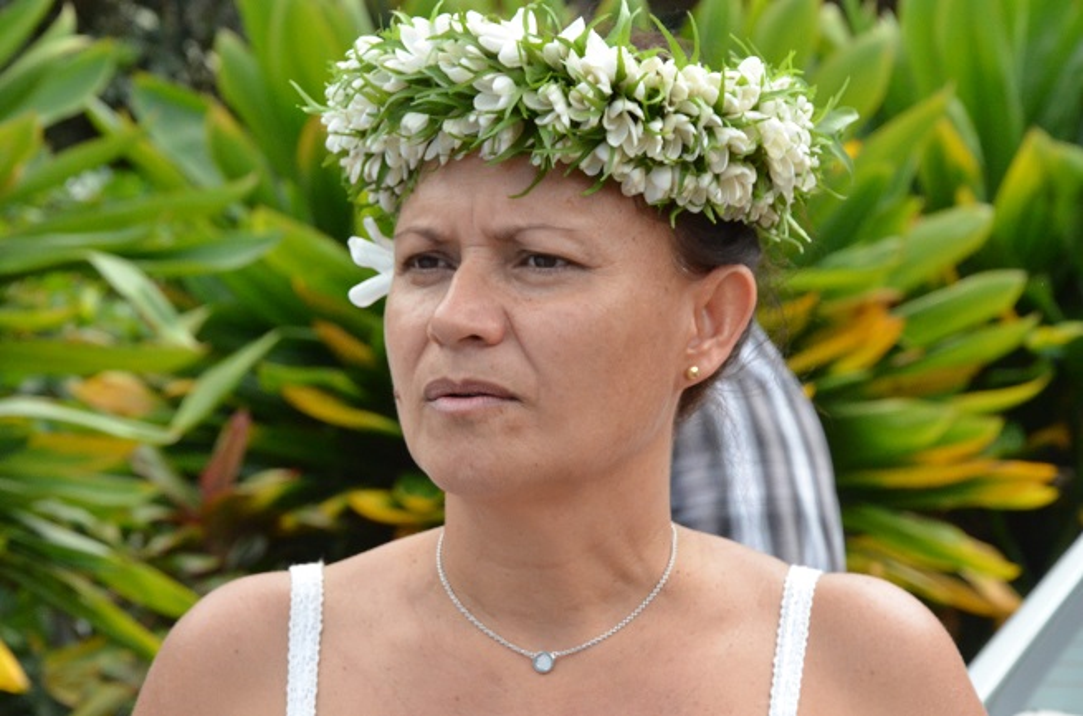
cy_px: 358
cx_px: 542
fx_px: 4411
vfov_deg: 9.3
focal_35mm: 147
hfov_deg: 14.0
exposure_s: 1/1000
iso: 3200
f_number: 16
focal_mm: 98
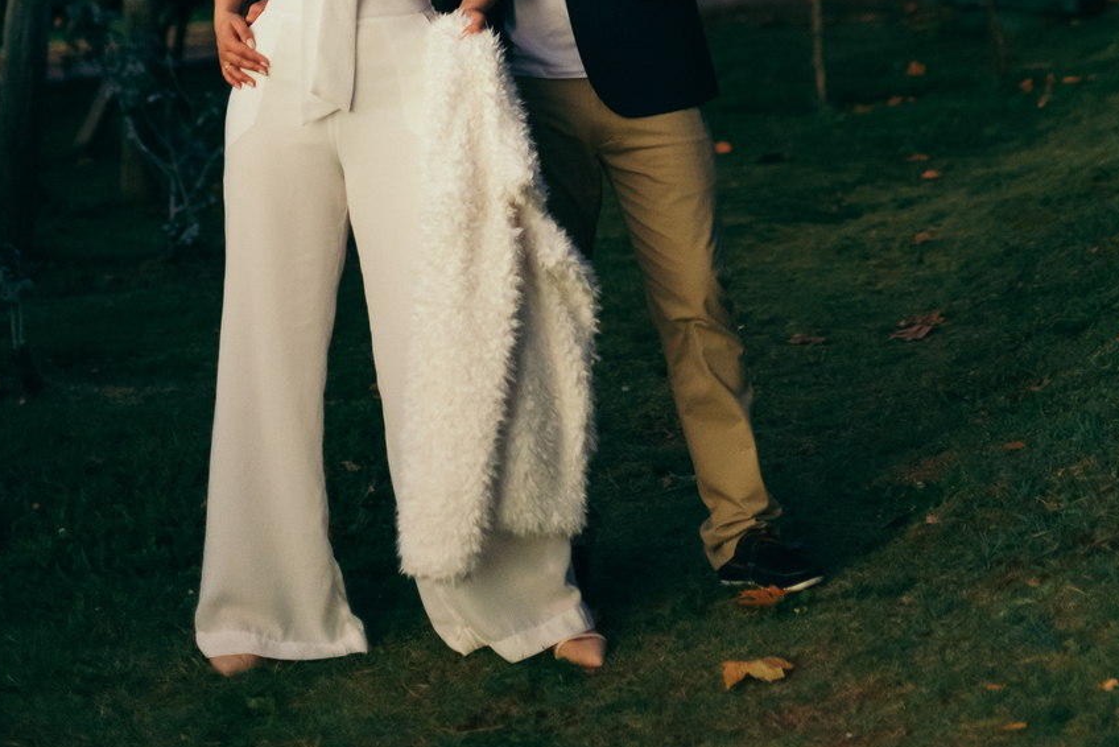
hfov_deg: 19.2
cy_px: -401
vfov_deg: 12.3
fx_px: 3296
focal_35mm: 106
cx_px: 759
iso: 1250
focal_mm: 50
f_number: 1.8
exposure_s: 1/640
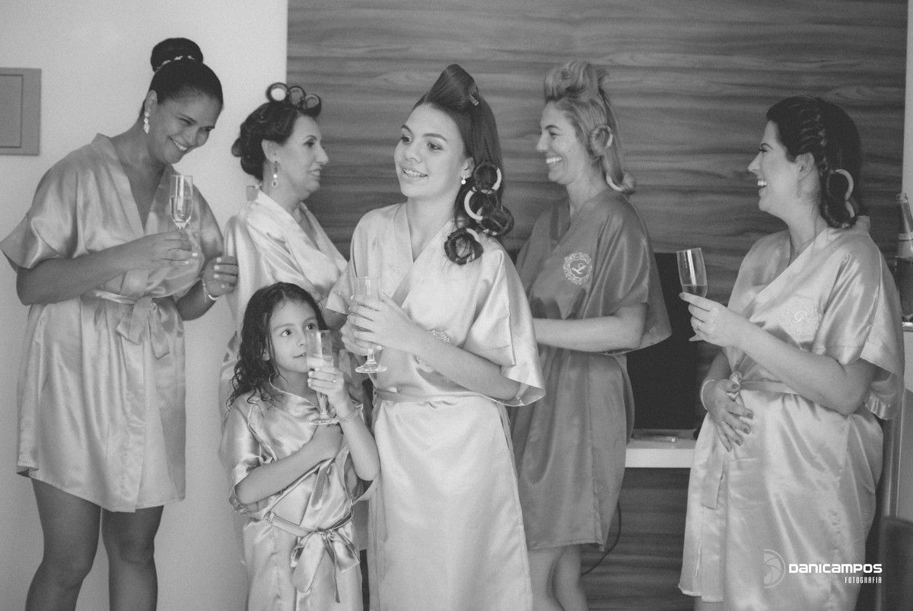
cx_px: 456
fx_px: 1333
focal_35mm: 52
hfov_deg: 37.8
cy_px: 306
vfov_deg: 25.8
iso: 1000
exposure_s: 1/125
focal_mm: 35
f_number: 2
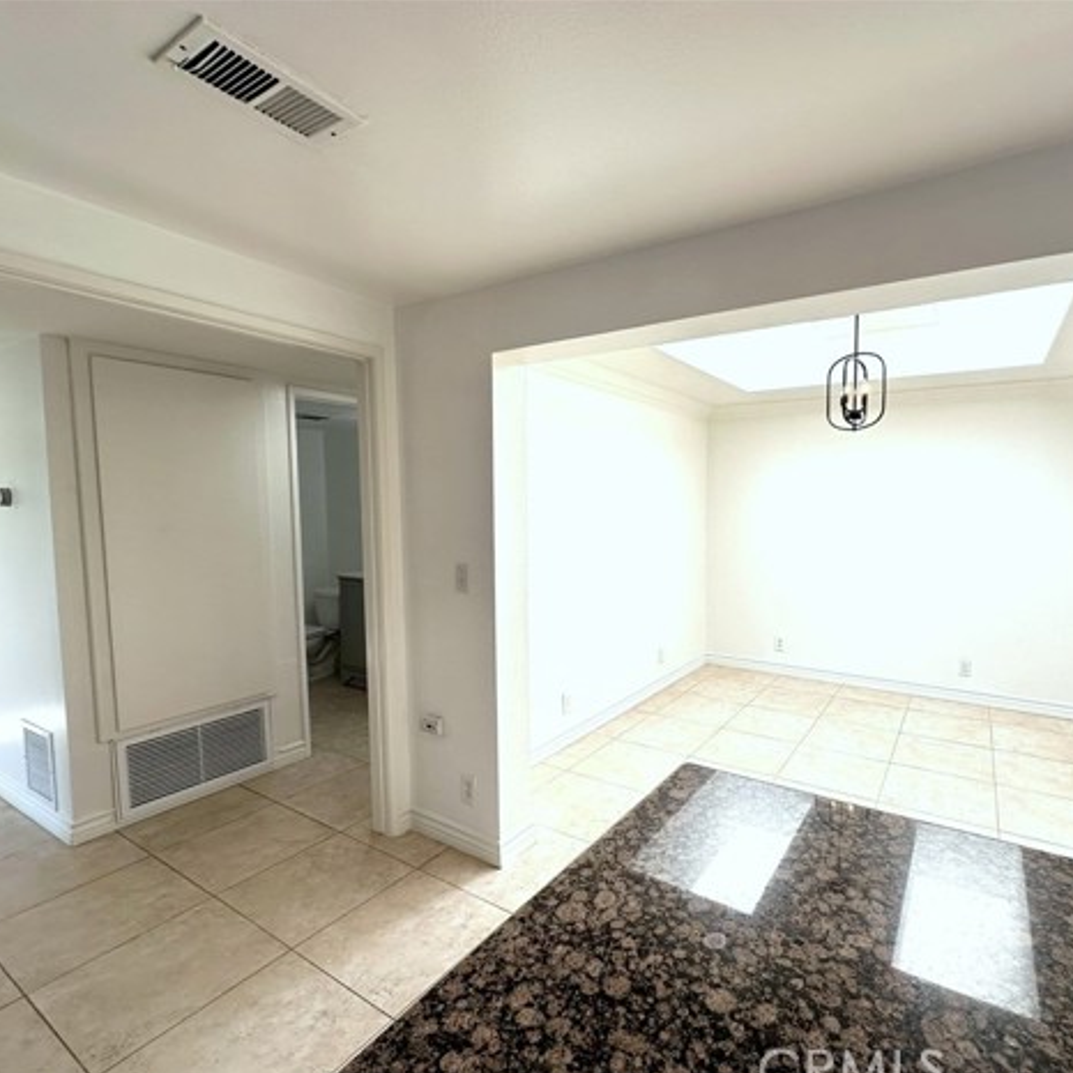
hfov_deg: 83.3
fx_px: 596
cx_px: 626
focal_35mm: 17
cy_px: 550
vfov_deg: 84.0
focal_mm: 2.22
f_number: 2.2
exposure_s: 1/137
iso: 40
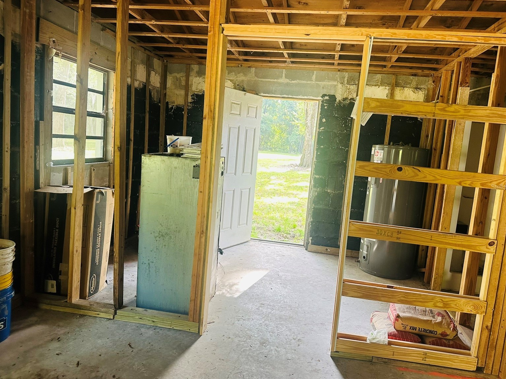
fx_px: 365
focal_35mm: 25
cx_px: 259
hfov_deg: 69.4
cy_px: 187
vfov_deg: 54.9
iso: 160
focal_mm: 6.86
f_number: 1.78
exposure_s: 1/121
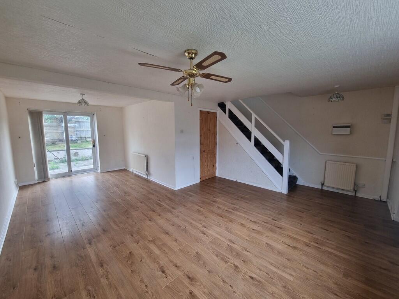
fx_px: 150
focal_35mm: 13
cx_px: 200
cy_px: 150
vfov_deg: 89.9
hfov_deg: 106.2
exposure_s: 1/50
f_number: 2.2
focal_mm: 2.2
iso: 50
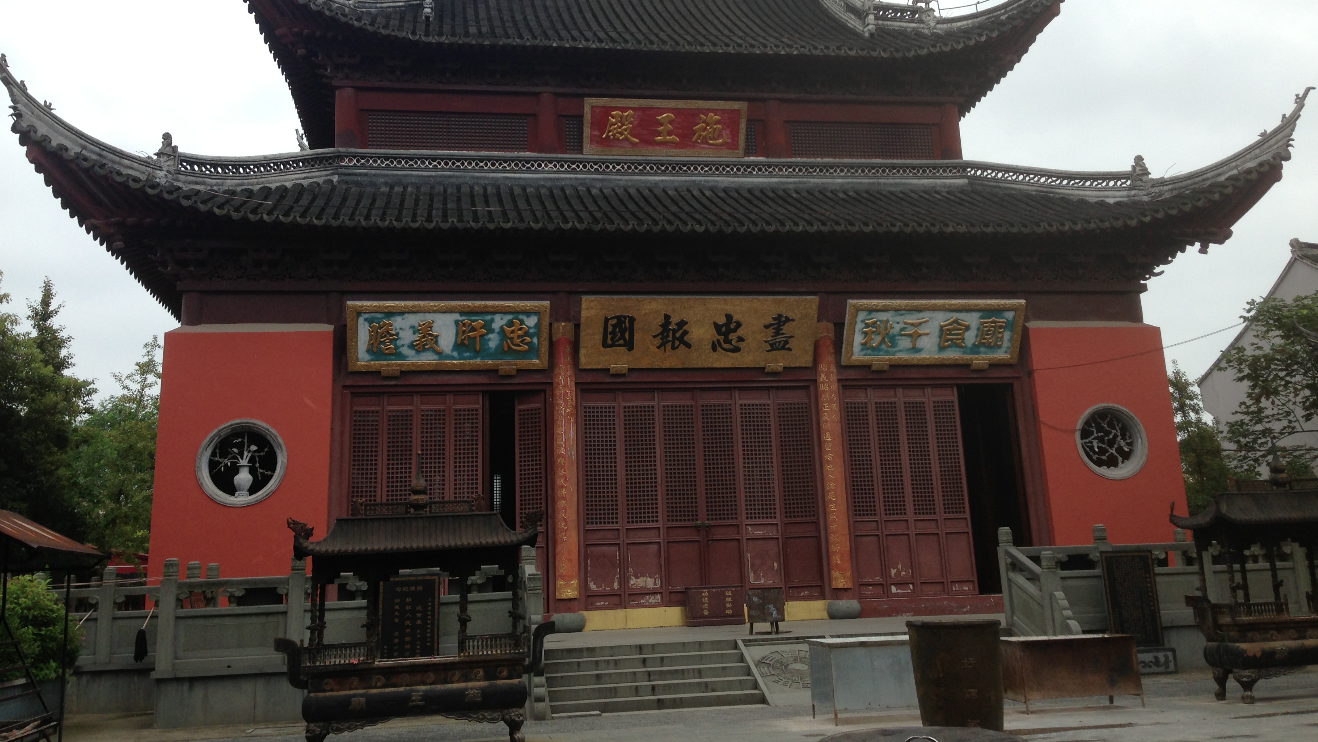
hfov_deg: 55.3
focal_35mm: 36
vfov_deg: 32.7
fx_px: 1258
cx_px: 659
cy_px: 274
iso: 50
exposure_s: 1/369
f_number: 2.4
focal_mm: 4.13
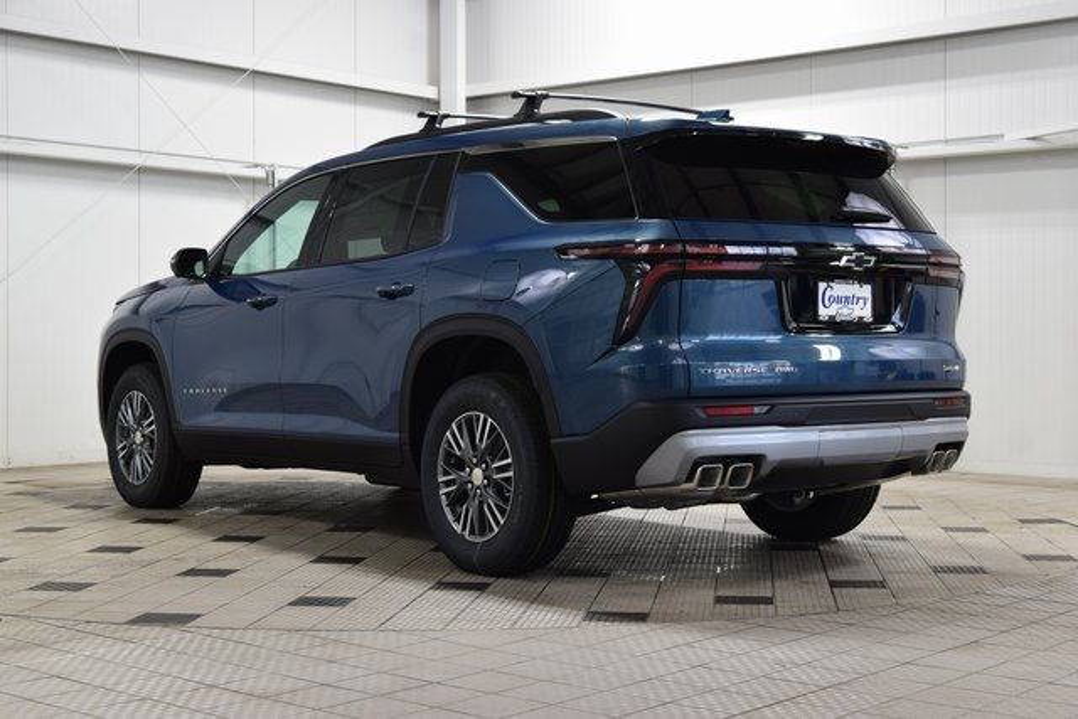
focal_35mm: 54
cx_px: 539
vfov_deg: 25.1
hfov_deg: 36.9
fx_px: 1617
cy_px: 360
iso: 450
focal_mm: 36
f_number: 6.3
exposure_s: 1/15
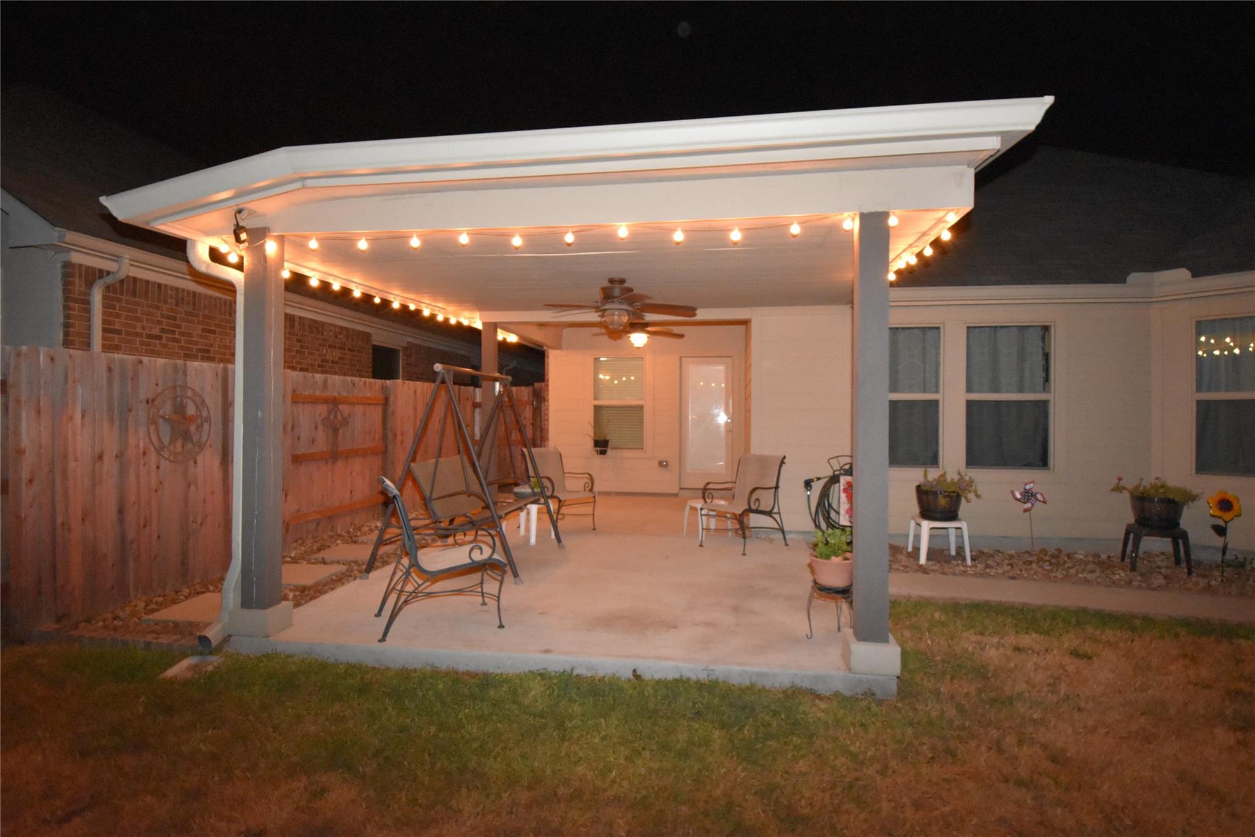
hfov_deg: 92.4
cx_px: 628
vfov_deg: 69.6
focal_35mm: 17
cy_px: 418
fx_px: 601
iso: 6400
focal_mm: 11.5
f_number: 3.5
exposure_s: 1/60
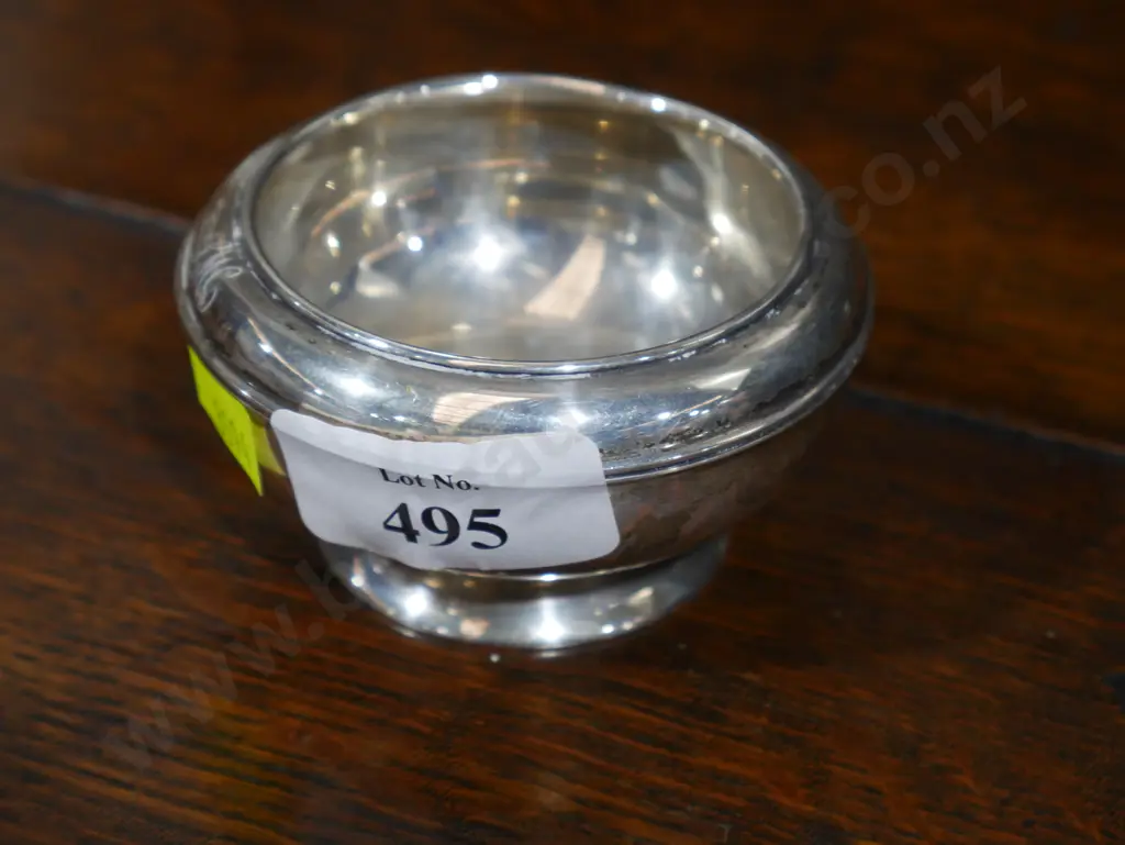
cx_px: 562
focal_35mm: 84
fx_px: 2731
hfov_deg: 23.3
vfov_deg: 17.6
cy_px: 422
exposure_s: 1/100
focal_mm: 42
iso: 1250
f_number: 5.6
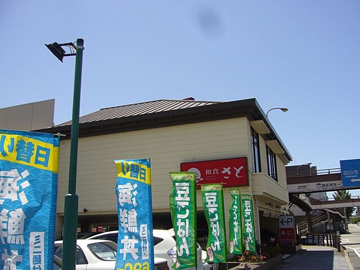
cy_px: 135
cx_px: 180
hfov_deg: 52.6
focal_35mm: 35
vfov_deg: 40.7
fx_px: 364
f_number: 5.6
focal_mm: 5.8
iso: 80
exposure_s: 1/400
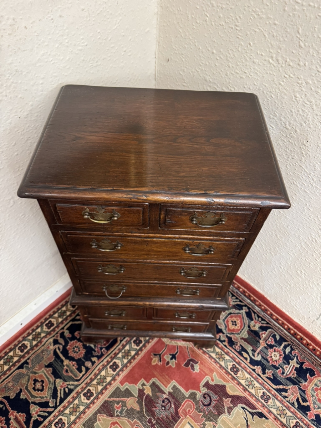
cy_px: 214
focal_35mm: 24
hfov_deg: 56.8
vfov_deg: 71.6
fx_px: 297
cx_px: 160
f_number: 1.78
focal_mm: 6.76
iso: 320
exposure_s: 1/50
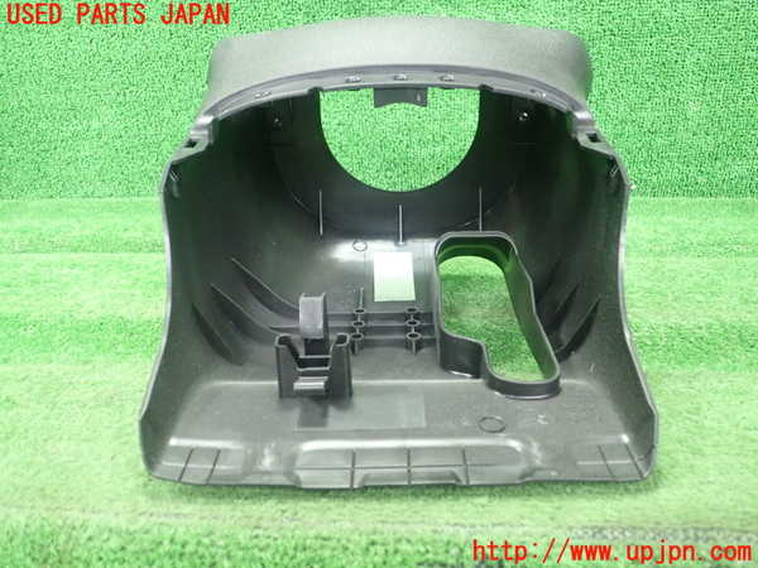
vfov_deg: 46.8
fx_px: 657
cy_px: 284
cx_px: 379
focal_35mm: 30
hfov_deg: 60.0
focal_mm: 5.5
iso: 800
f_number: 2.3
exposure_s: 1/100
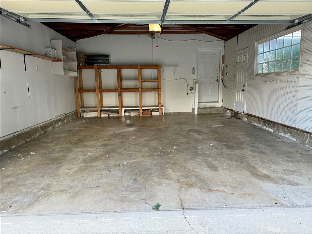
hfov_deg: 71.6
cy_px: 117
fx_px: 216
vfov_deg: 56.8
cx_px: 156
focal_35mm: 24
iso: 80
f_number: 1.78
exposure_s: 1/121
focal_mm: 6.76
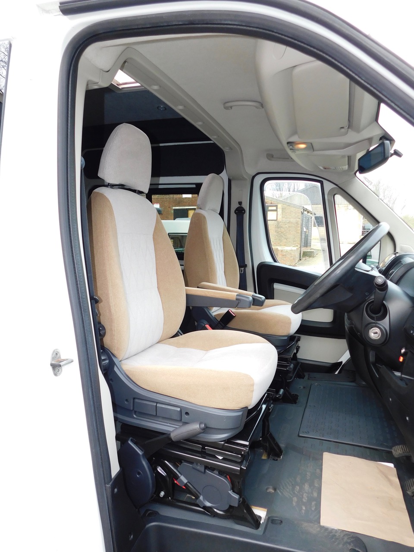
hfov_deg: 58.9
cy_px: 276
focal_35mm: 23
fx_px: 367
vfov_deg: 73.9
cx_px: 207
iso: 125
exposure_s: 1/80
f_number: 3
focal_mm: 4
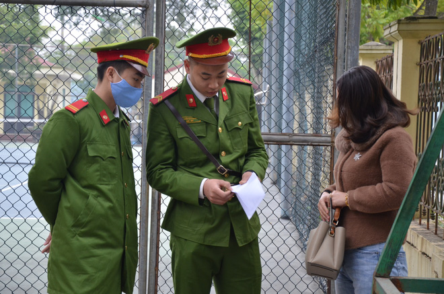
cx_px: 222
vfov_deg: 13.8
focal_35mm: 99
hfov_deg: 20.7
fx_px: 1218
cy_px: 147
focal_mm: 66
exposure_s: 1/60
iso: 640
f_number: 5.3
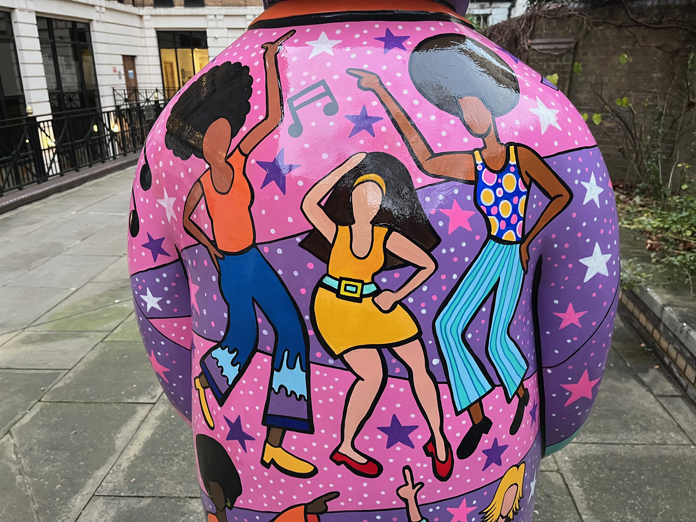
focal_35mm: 26
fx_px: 523
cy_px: 261
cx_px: 348
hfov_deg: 67.3
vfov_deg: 53.1
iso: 500
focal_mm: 5.1
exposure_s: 1/60
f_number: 1.6
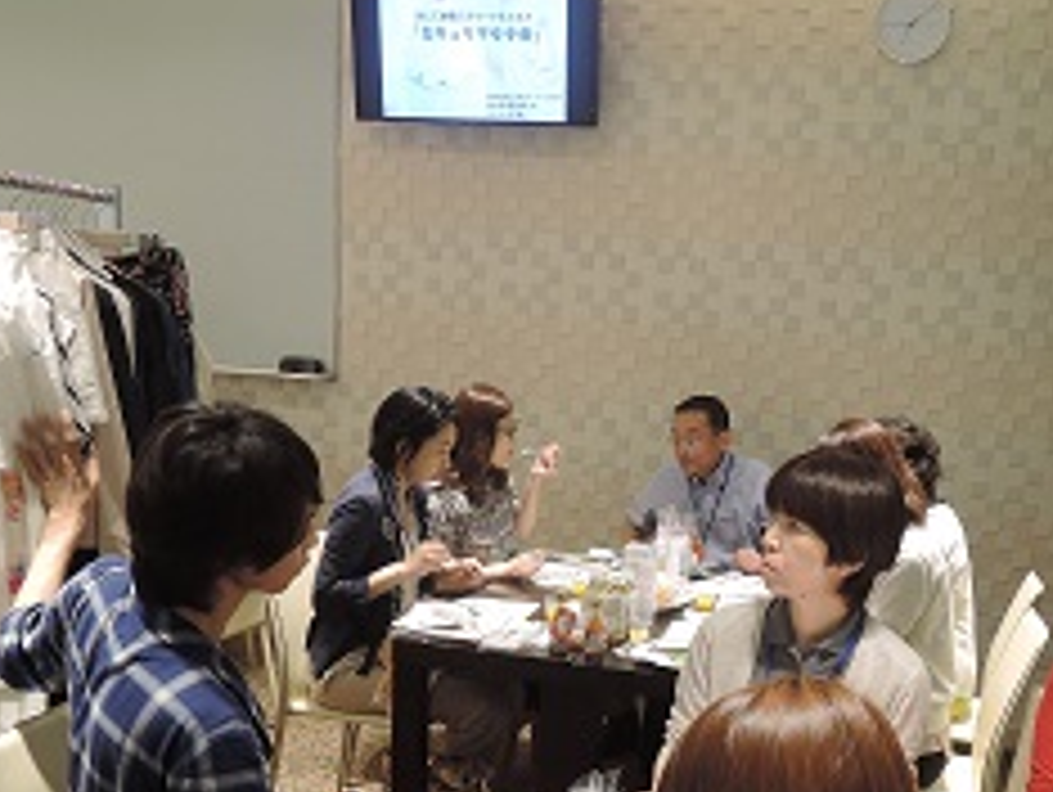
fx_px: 1248
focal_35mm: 41
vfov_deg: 34.2
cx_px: 612
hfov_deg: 45.6
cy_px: 630
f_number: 2.8
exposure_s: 1/30
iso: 180
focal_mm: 5.1
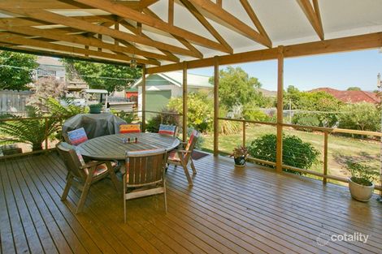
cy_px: 127
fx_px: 159
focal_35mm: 15
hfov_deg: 100.4
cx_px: 191
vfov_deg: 77.3
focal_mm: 10
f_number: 5
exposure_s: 1/160
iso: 100
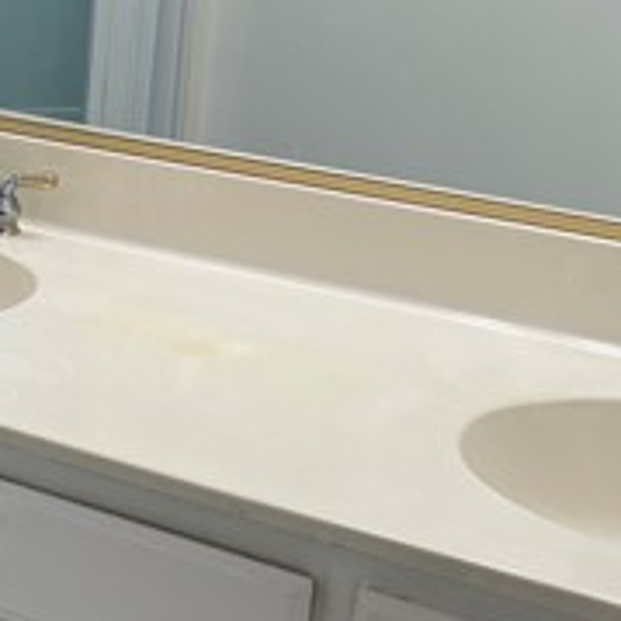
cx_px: -94
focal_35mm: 82
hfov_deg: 20.0
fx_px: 1664
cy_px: 468
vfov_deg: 21.0
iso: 64
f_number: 1.5
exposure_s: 1/120
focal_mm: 5.7
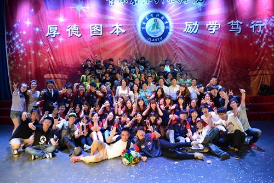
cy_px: 92
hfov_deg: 73.8
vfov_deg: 53.1
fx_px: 183
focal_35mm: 24
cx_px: 137
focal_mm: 24
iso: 800
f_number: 3.5
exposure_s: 1/80
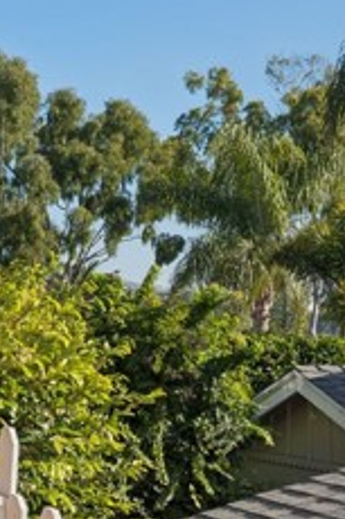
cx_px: -334
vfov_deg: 26.8
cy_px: 353
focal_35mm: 75
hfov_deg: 15.0
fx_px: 1080
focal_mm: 27
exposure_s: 1/125
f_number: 8
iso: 80
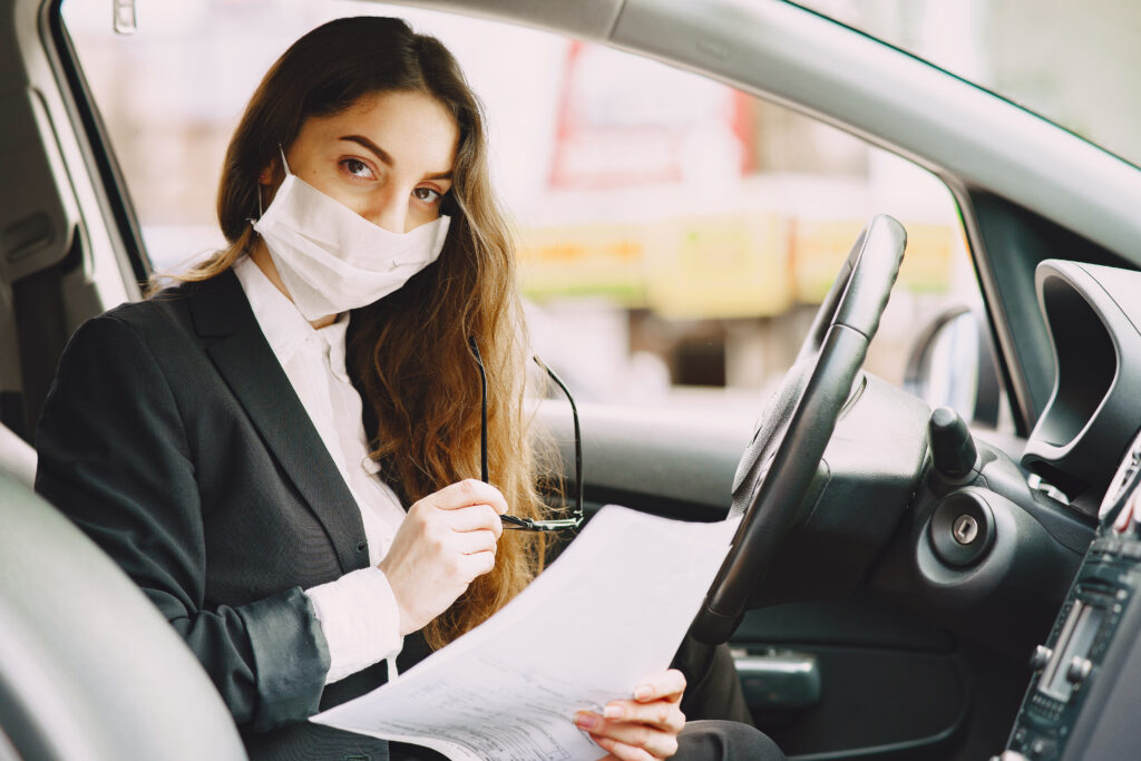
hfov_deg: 23.9
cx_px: 570
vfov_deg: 16.1
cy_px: 380
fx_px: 2694
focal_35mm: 85
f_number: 2.5
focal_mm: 85
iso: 640
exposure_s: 1/400
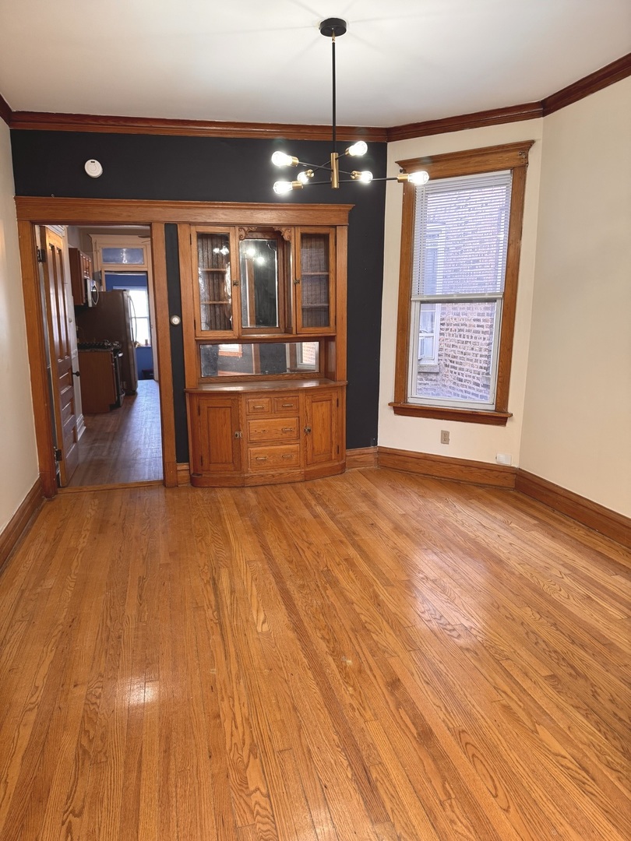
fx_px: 583
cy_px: 420
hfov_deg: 56.8
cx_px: 316
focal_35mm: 24
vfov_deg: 71.6
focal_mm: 6.76
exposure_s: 1/60
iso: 160
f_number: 1.78
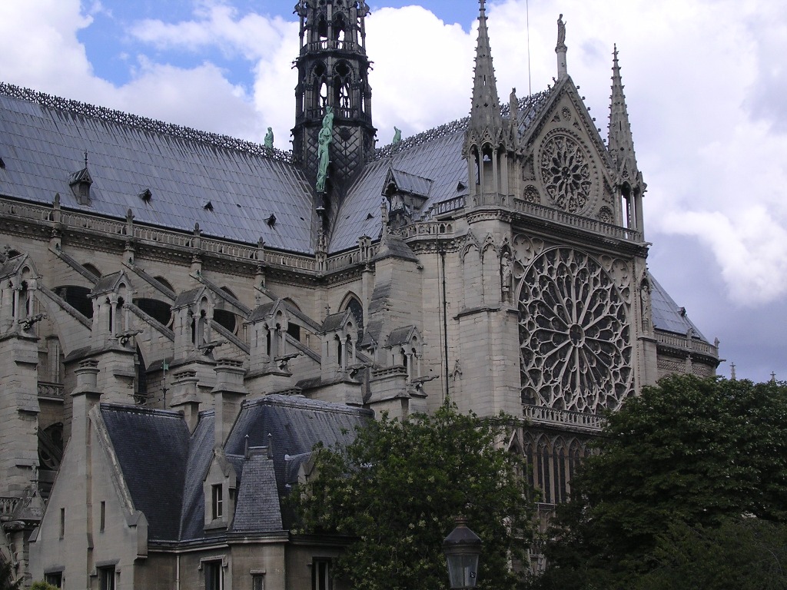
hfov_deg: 25.7
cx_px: 394
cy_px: 295
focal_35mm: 76
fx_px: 1728
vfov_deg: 19.4
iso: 100
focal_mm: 11.6
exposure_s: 1/525
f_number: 3.9
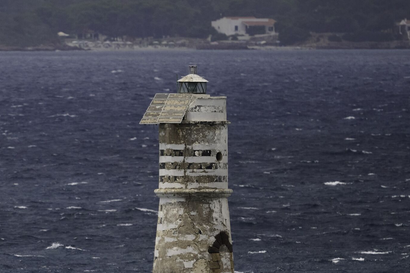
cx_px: 75
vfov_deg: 0.9
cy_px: 221
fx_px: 18037
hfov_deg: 1.3
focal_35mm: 1584
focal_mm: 600
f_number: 6.3
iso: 500
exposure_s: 1/5000
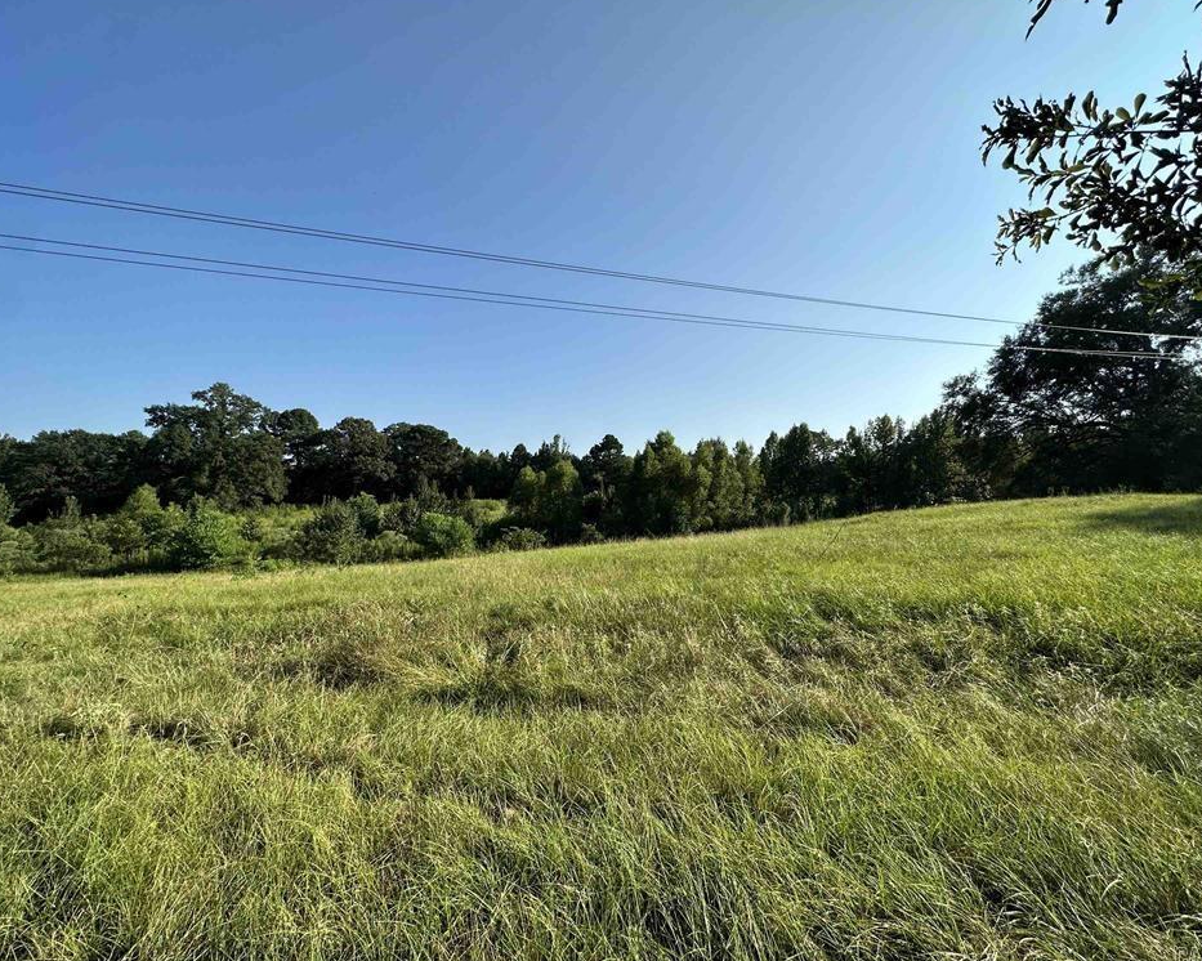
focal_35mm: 15
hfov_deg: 96.6
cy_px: 477
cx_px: 644
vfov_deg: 84.0
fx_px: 534
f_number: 2.2
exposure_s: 1/2451
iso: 50
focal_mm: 2.22
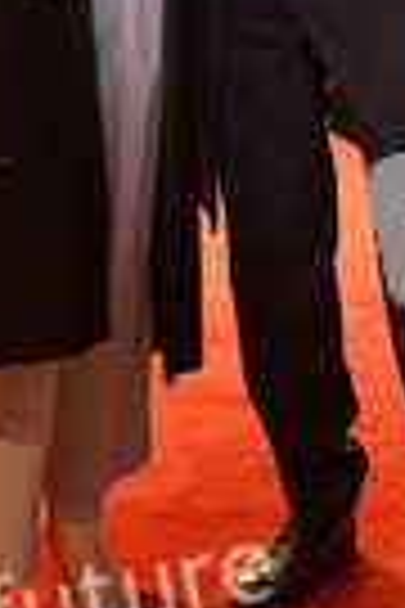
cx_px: 189
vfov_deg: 13.6
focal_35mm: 148
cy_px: -23
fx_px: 2497
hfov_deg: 9.3
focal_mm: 50
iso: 800
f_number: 4
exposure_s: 1/200
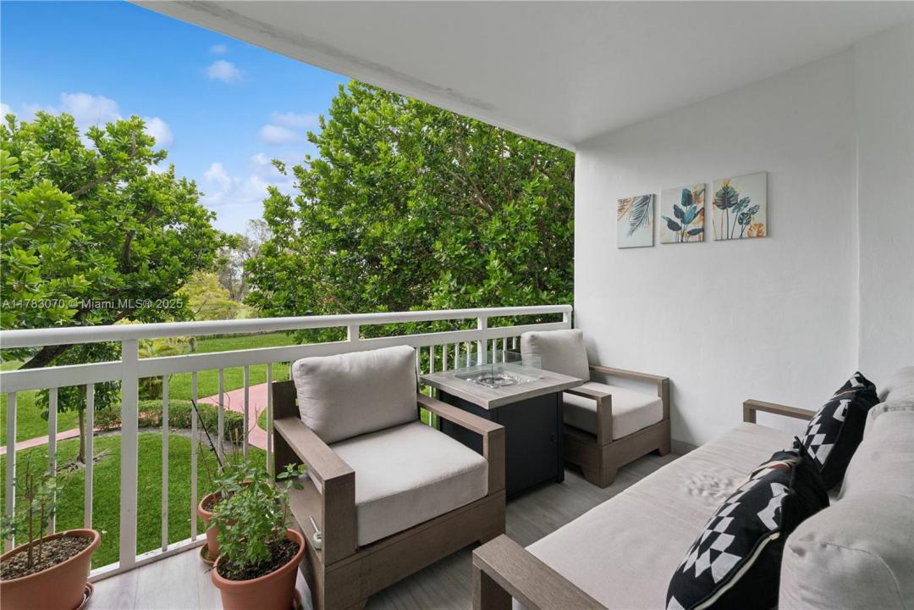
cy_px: 305
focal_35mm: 14
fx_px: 355
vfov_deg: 81.2
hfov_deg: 104.3
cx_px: 457
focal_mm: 14
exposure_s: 1/125
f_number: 9
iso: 320
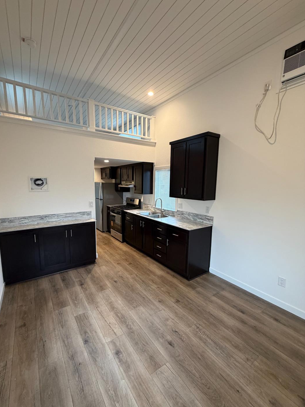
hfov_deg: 81.7
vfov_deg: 98.1
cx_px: 142
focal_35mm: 15
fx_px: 176
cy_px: 207
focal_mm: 2.22
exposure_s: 1/60
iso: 320
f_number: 2.2
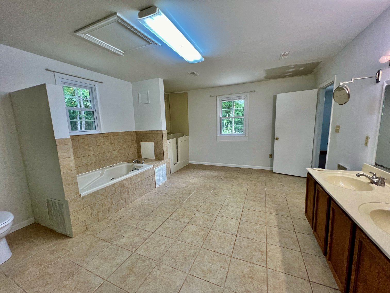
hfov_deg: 106.2
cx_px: 195
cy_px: 146
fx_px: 146
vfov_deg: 89.9
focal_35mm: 13
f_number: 1.8
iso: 160
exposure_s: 1/120
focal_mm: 1.57
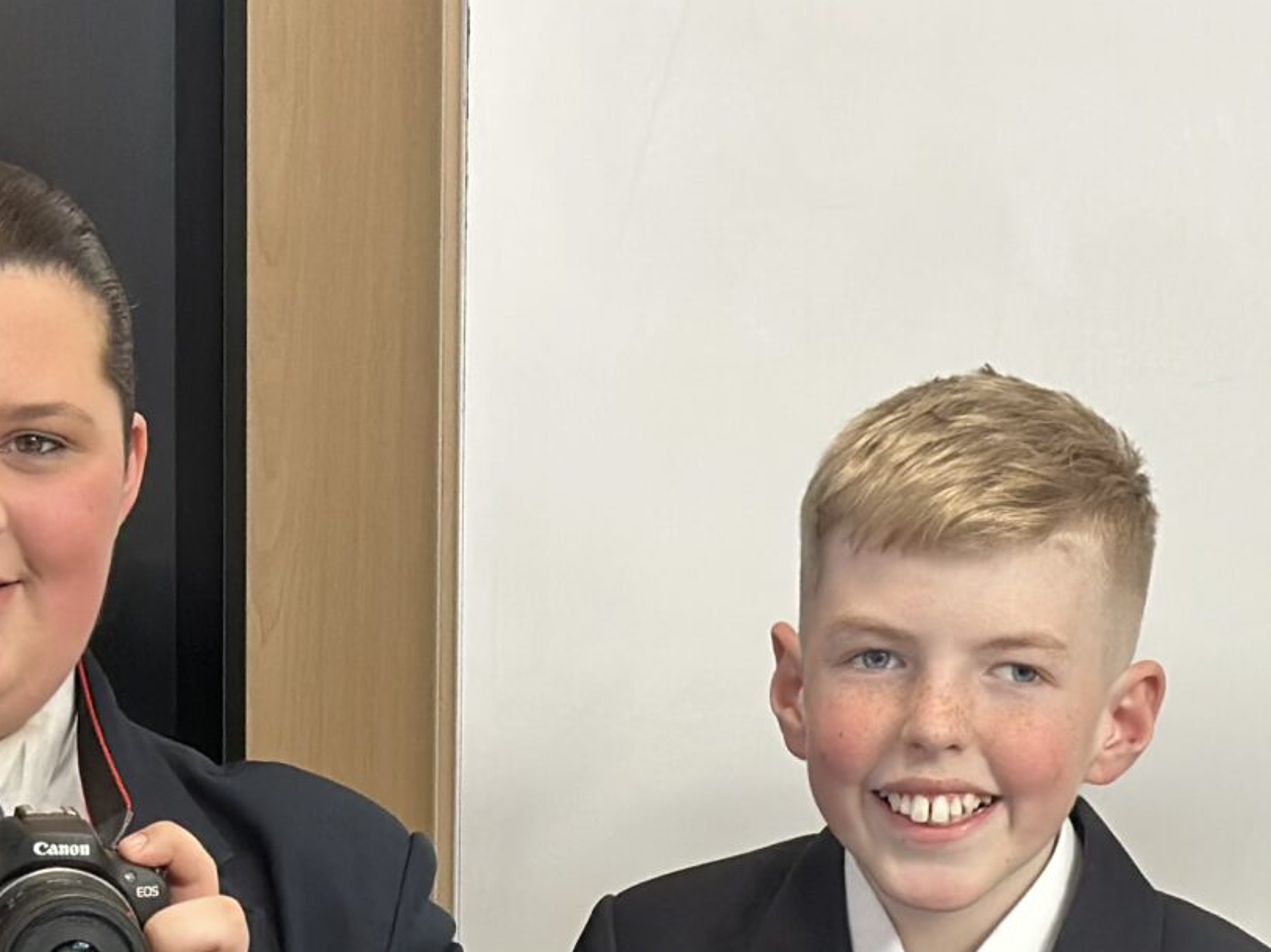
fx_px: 5543
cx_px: 392
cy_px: 1342
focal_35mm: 151
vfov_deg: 9.6
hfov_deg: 13.1
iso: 160
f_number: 1.78
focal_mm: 6.86
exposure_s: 1/100
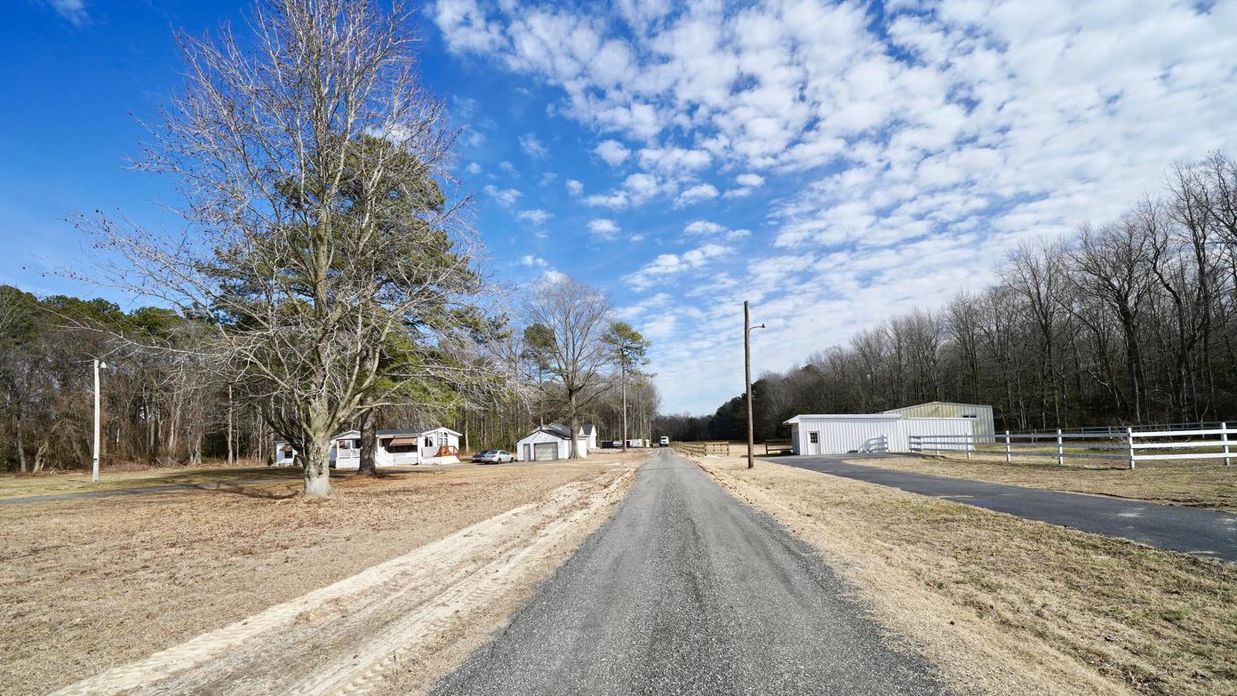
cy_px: 419
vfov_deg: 77.5
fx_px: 426
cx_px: 616
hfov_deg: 110.8
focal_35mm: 13
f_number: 10
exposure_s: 1/200
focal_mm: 12
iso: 100
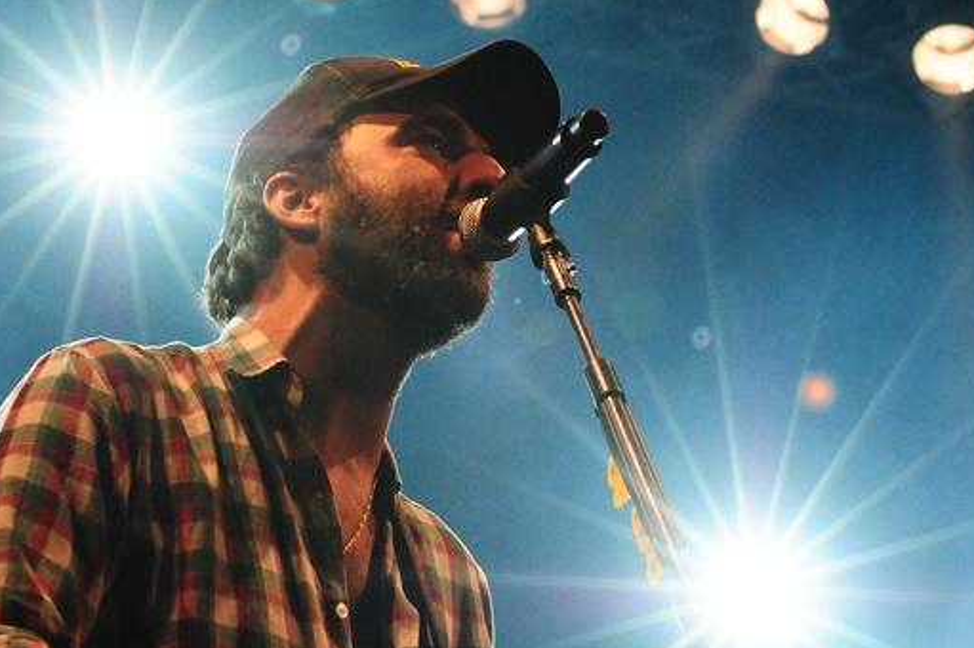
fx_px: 3812
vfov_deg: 9.7
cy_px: 374
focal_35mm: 141
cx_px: 442
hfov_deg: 14.6
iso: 2000
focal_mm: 80
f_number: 7.1
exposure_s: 1/250
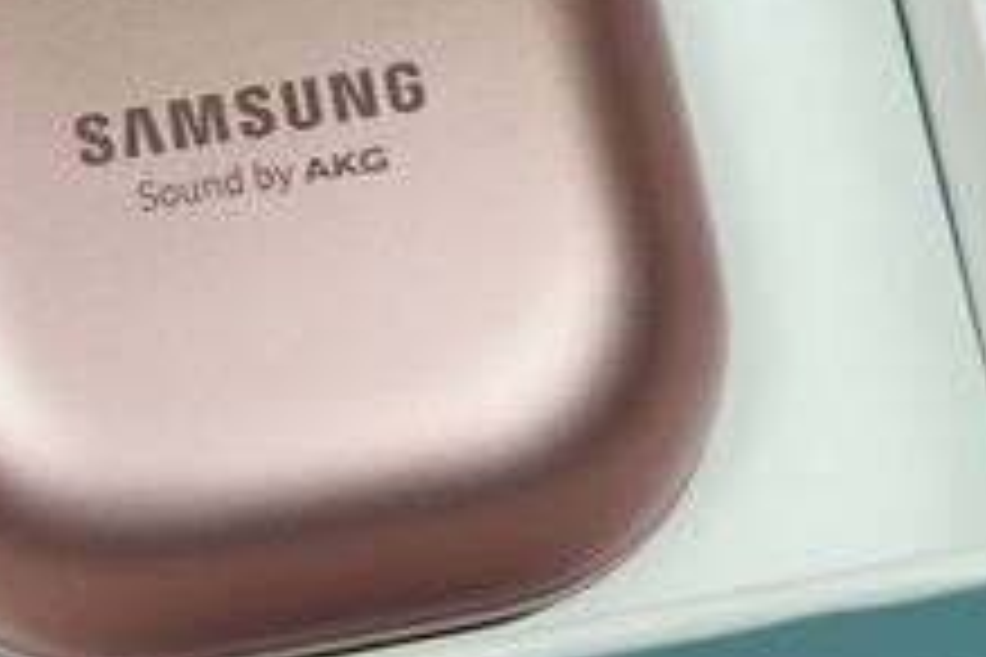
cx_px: 79
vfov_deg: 8.6
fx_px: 4354
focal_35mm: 159
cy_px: -14
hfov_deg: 12.8
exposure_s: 1/160
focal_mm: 42
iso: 640
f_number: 5.6
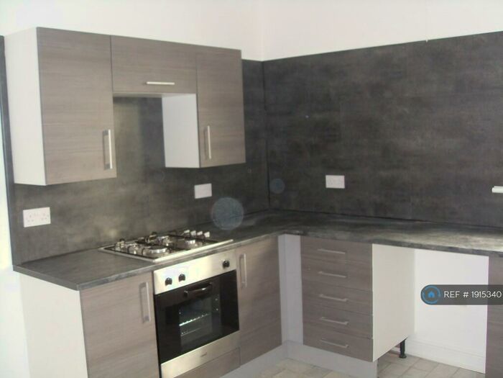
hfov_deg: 50.1
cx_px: 252
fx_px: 538
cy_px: 189
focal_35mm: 37
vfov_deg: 38.7
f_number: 2.8
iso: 120
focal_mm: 6.3
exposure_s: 1/45
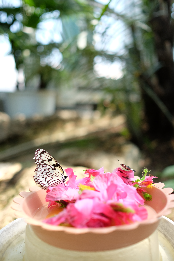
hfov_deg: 37.9
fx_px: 254
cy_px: 130
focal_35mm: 35
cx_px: 87
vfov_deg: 54.4
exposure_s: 1/1300
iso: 200
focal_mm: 23
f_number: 1.4
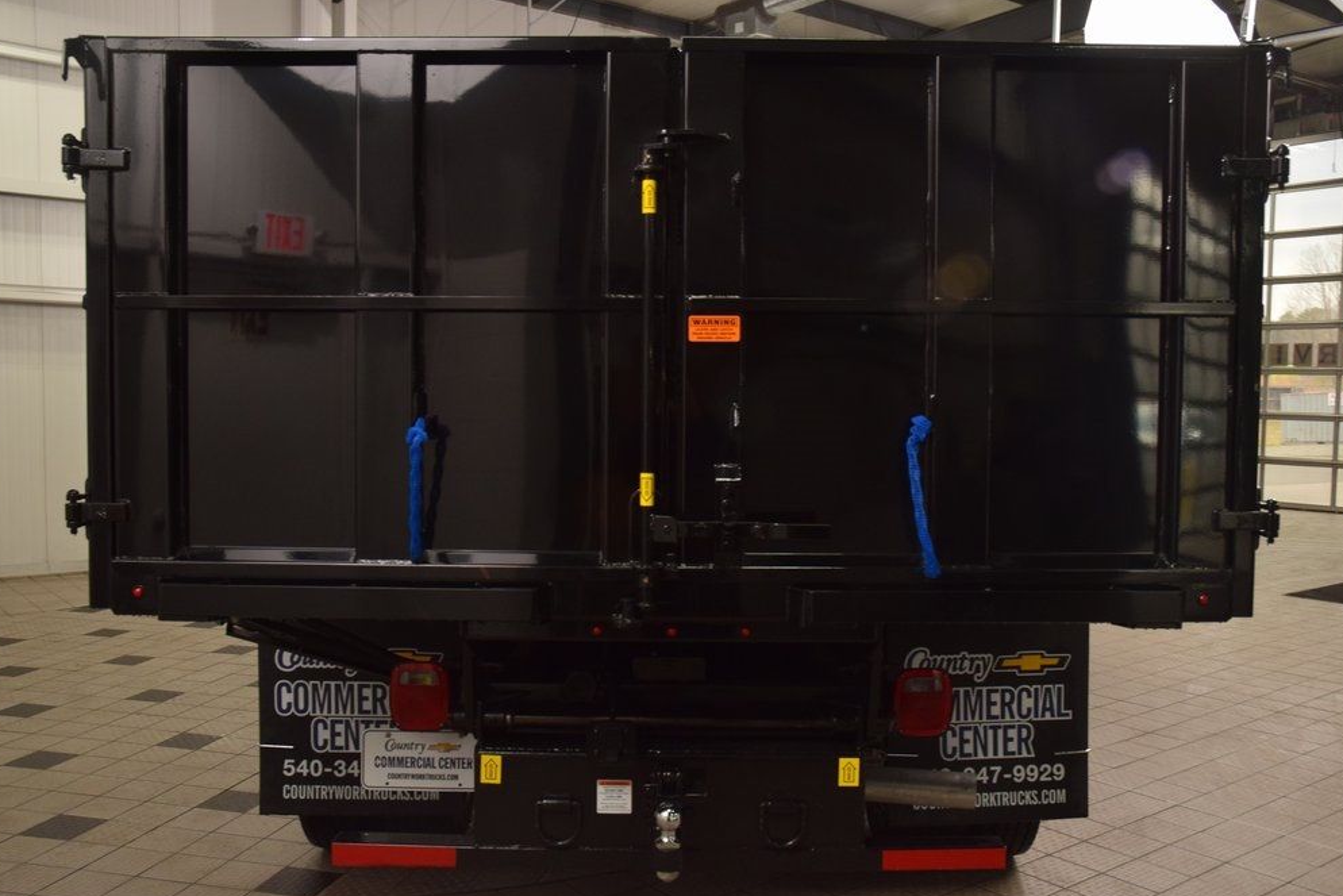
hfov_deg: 55.8
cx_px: 672
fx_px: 1268
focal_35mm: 34
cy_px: 456
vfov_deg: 38.9
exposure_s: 1/100
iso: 800
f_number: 8
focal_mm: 22
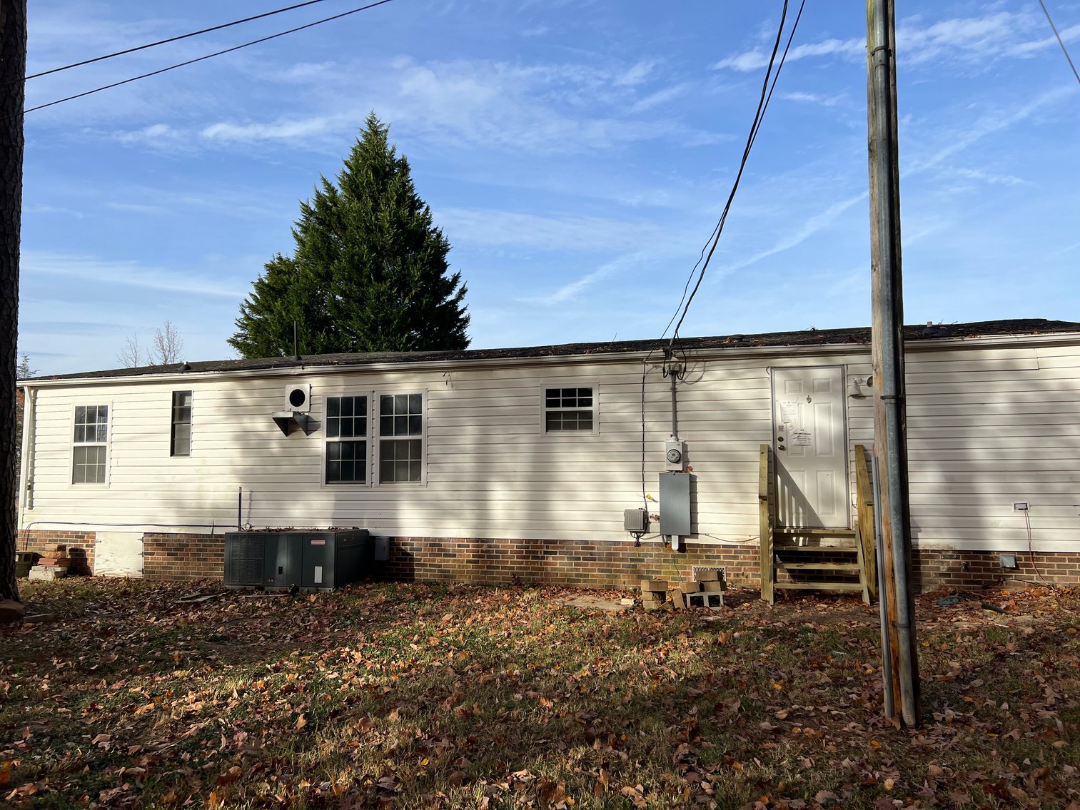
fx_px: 811
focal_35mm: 26
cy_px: 405
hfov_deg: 67.3
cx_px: 540
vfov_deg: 53.1
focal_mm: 5.7
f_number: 1.5
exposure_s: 1/3571
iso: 50
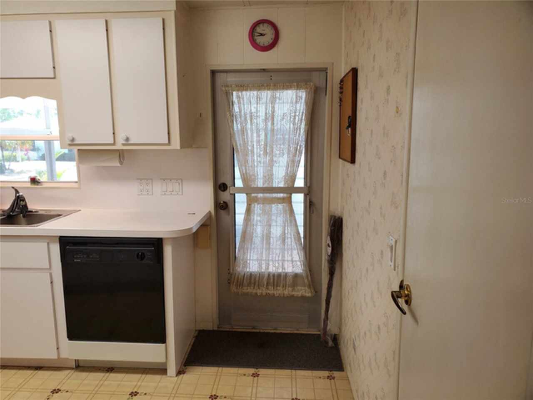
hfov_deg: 67.3
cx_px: 266
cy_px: 200
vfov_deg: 53.1
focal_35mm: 26
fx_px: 400
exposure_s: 1/120
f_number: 2.4
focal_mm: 4.3
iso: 160
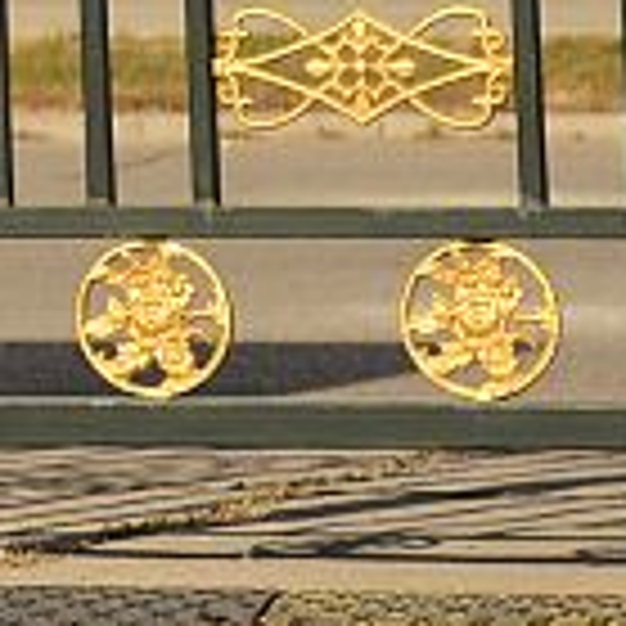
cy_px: -880
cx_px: -1405
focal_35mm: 768
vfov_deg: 2.3
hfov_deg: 2.3
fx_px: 15713
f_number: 7.1
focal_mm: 105
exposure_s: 1/800
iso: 200
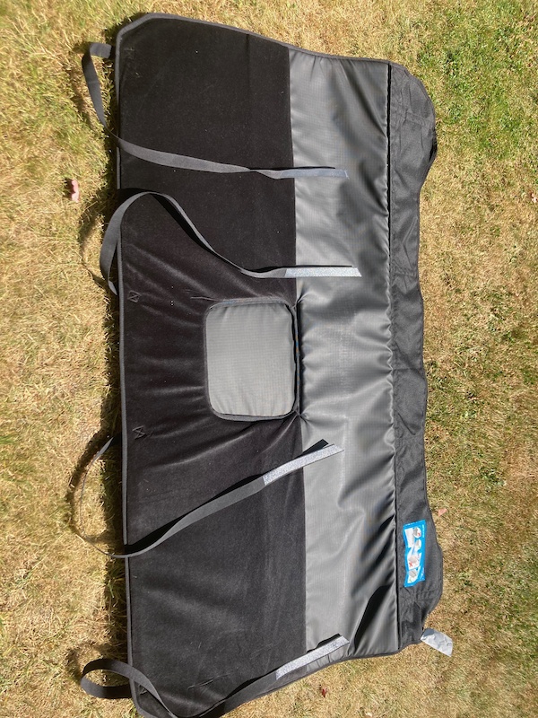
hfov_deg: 49.7
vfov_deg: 63.4
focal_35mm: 28
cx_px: 269
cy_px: 359
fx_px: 580
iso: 20
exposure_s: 1/842
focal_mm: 3.99
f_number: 1.8
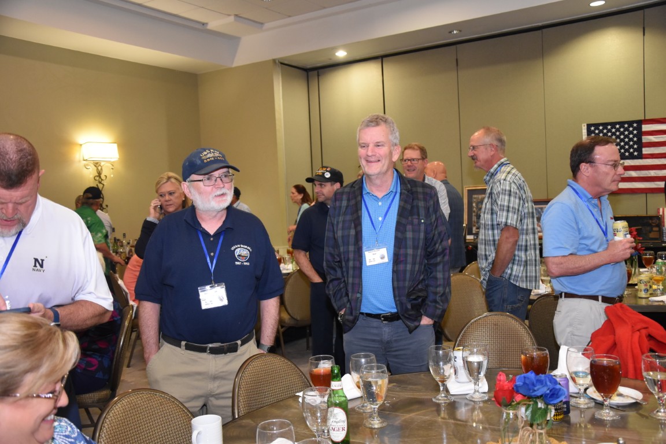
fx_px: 610
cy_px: 222
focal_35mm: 33
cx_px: 333
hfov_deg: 57.2
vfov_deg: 40.0
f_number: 3.8
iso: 1600
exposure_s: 1/60
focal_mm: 22
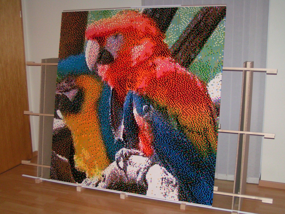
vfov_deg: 33.6
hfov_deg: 43.9
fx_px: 354
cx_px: 142
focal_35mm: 43
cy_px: 107
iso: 200
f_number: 2.8
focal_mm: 6.6
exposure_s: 1/50
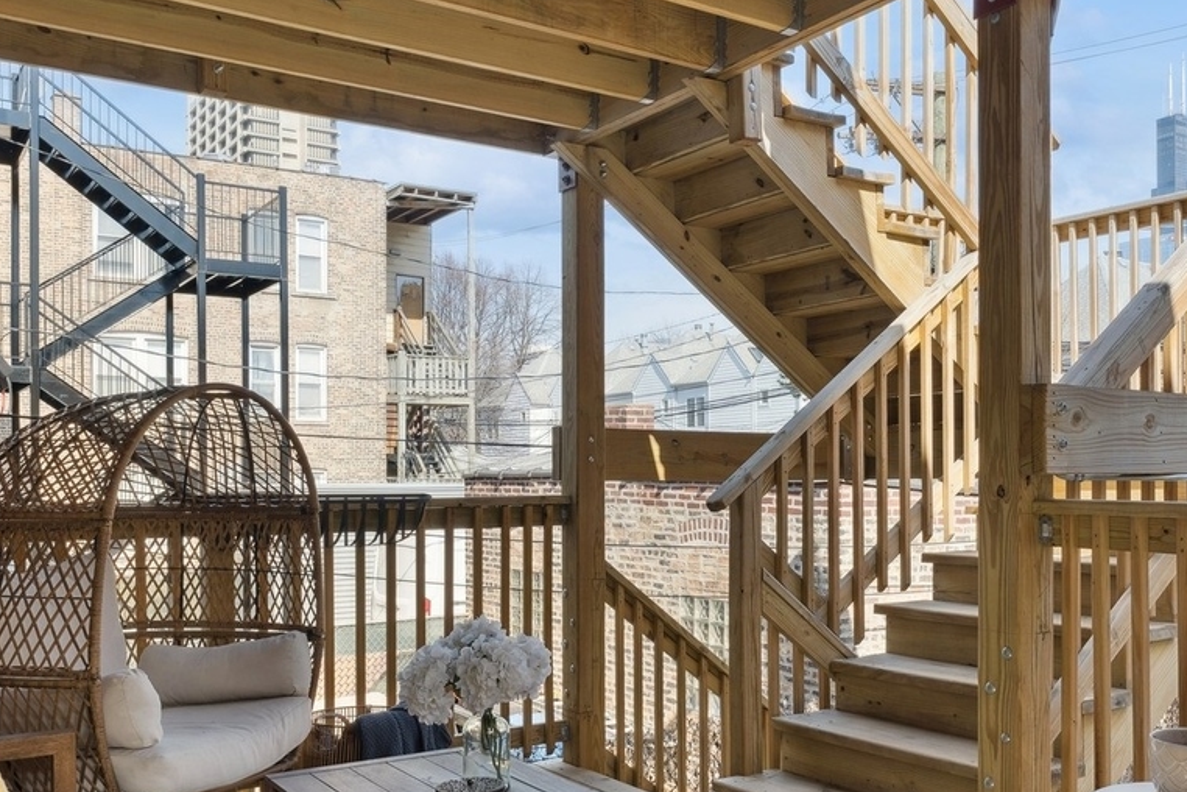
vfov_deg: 38.6
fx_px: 1121
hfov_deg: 55.6
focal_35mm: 34
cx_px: 665
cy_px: 497
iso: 320
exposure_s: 1/400
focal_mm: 16
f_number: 8
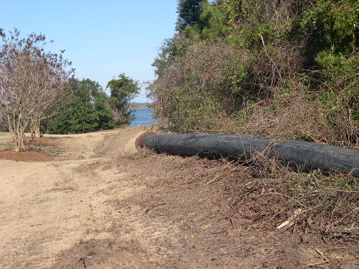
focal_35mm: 62
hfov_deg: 31.2
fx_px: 643
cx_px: 180
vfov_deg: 23.7
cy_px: 134
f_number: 9.6
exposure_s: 1/116
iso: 100
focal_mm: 13.2
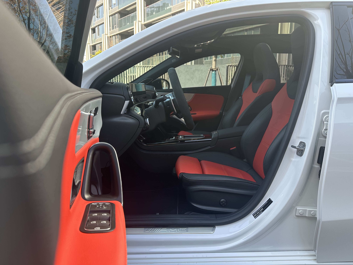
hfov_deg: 71.6
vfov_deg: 56.8
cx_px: 176
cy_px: 132
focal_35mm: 24
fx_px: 245
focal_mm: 6.86
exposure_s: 1/469
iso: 80
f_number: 1.78
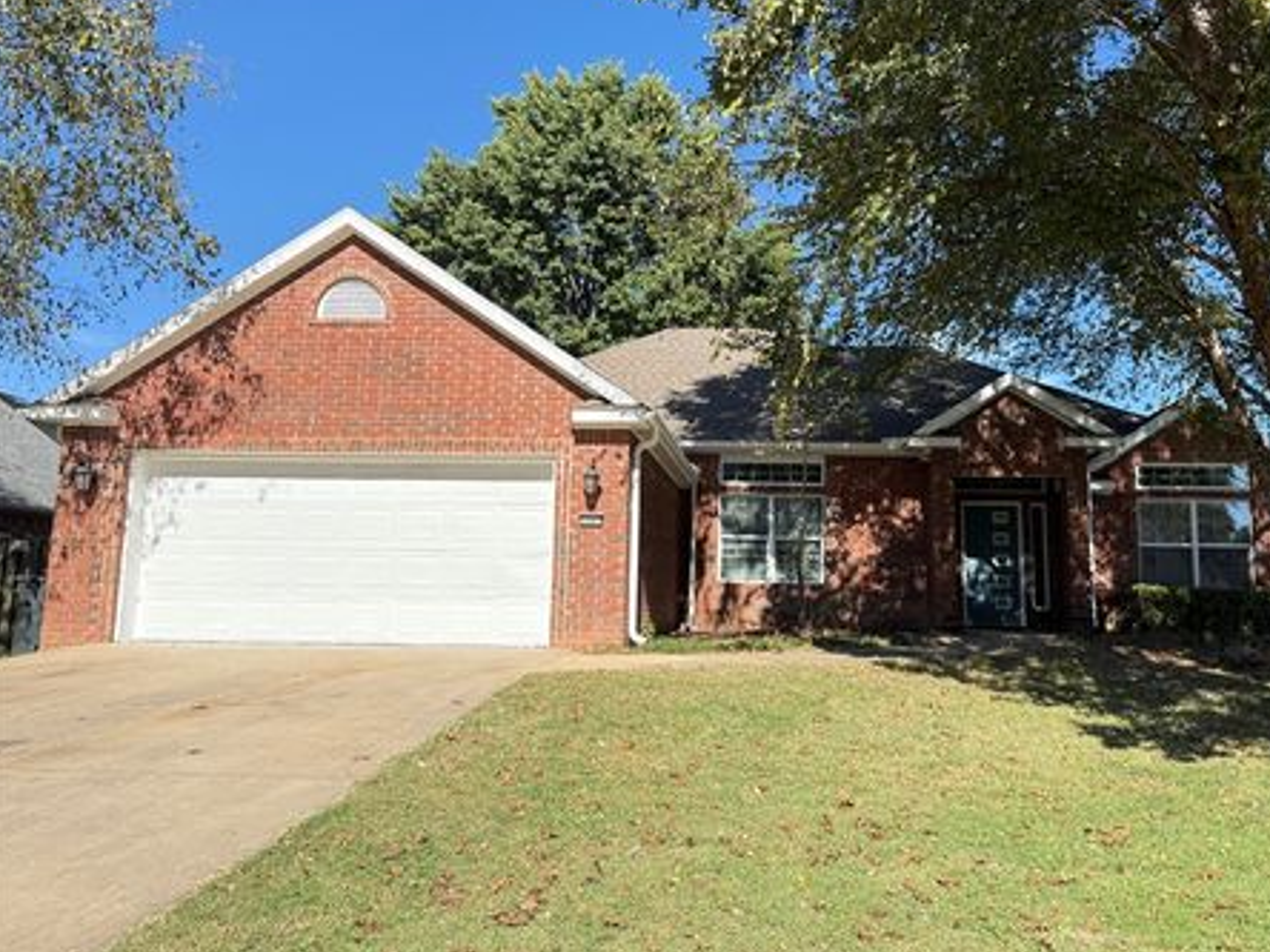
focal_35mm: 27
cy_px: 453
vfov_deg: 51.3
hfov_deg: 65.1
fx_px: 991
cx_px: 704
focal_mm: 6.76
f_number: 1.78
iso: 100
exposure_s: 1/2370
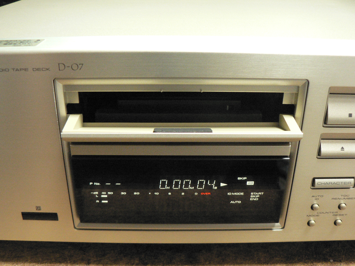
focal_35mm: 36
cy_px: 133
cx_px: 178
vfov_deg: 39.7
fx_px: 369
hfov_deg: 51.4
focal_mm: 6
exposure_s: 1/13
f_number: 2.8
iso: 400
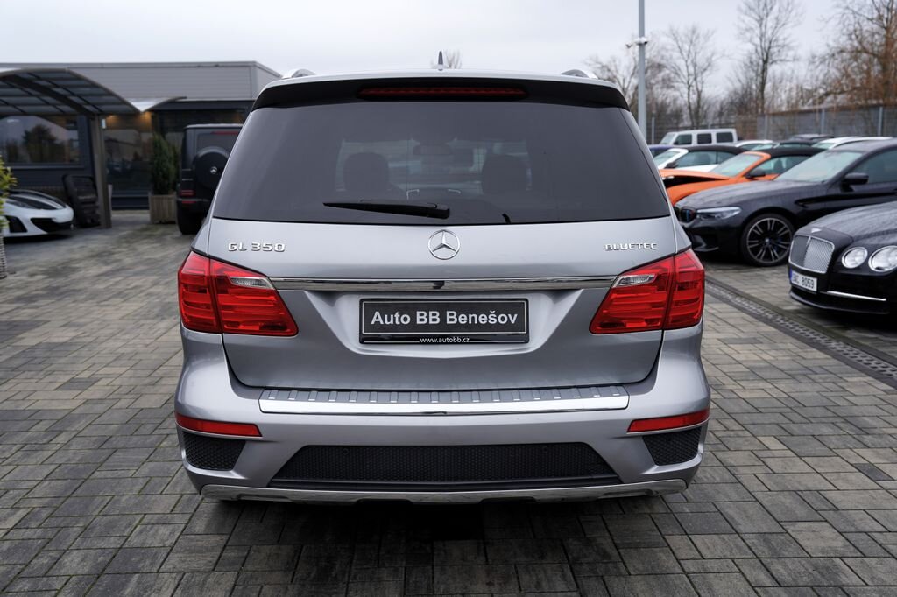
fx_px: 822
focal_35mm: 33
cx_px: 448
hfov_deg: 57.2
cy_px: 298
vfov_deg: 39.9
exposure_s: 1/80
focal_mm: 33
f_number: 4
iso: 100
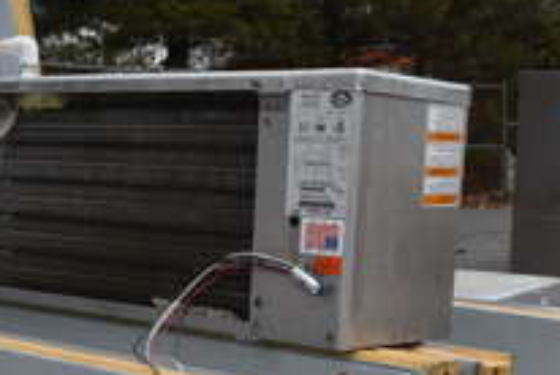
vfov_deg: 16.0
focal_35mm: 80
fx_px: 1246
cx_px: 196
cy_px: 524
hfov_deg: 25.2
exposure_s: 1/320
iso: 200
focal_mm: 18
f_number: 7.1
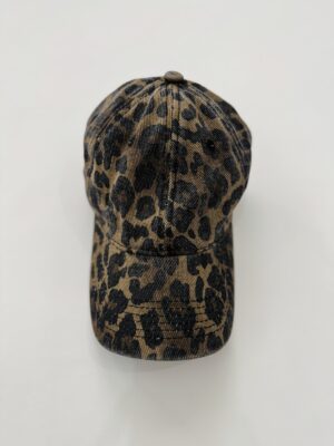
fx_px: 309
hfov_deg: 56.8
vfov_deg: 71.6
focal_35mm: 24
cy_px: 223
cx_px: 167
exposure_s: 1/120
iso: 160
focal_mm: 6.76
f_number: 1.78
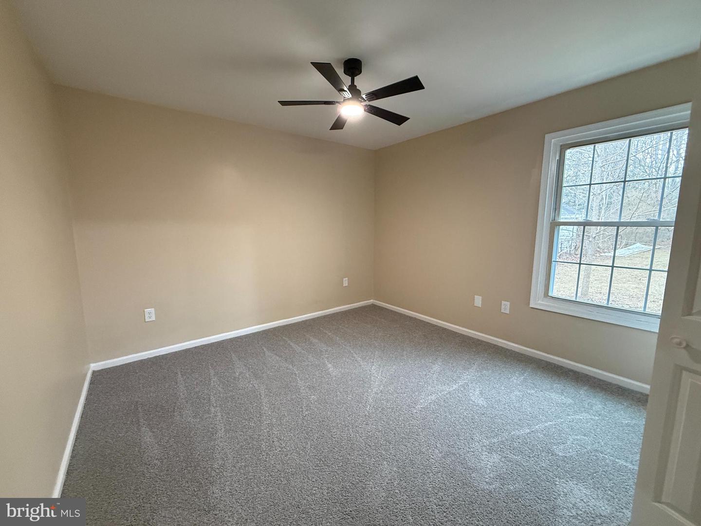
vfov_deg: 85.7
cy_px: 263
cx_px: 350
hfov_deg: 102.1
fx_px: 284
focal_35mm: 14
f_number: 2.2
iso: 500
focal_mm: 2.22
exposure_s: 1/60
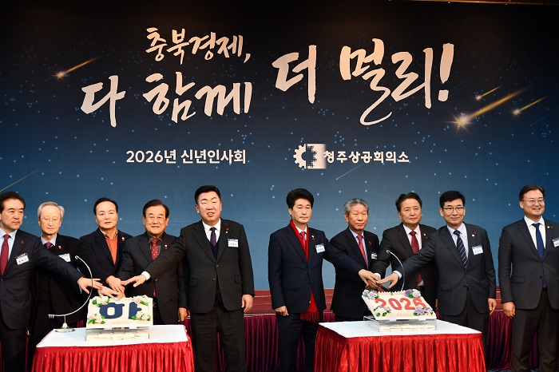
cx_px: 280
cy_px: 186
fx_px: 807
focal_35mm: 52
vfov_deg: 26.0
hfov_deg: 38.2
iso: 800
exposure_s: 1/125
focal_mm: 35
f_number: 2.8
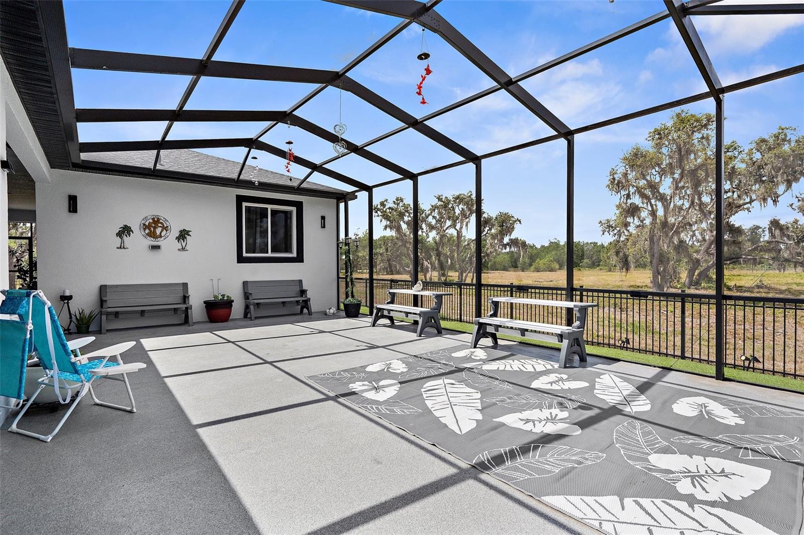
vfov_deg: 73.7
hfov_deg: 96.7
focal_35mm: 16
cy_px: 268
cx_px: 402
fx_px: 357
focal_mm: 16
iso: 400
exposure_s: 1/640
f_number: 8
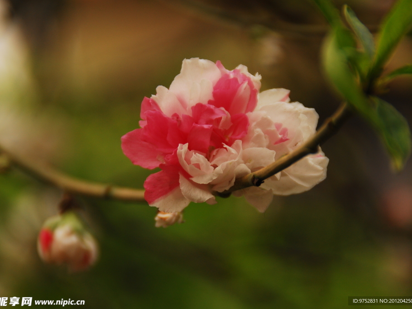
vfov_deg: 4.6
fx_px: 3867
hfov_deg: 6.1
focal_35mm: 325
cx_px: 221
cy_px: 155
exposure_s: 1/320
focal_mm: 200
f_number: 6.3
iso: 250
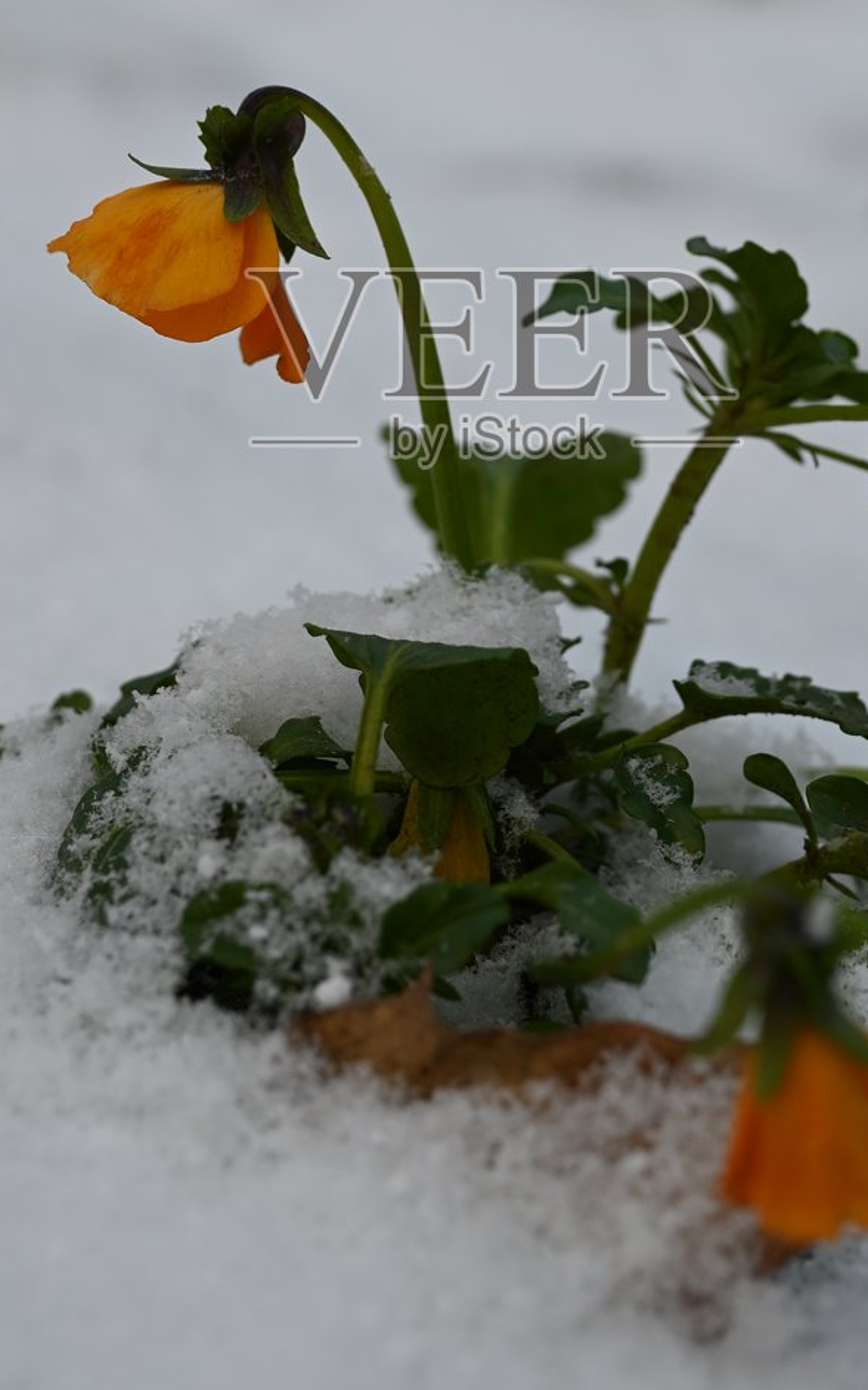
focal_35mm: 123
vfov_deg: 16.9
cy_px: 369
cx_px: 495
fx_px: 4656
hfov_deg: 10.6
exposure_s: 1/80
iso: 140
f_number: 6.3
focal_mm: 71
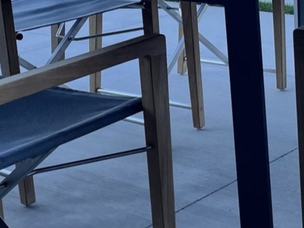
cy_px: 51
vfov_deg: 16.3
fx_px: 790
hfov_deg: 21.6
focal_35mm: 90
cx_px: 230
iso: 32
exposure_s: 1/882
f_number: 1.6
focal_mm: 4.2
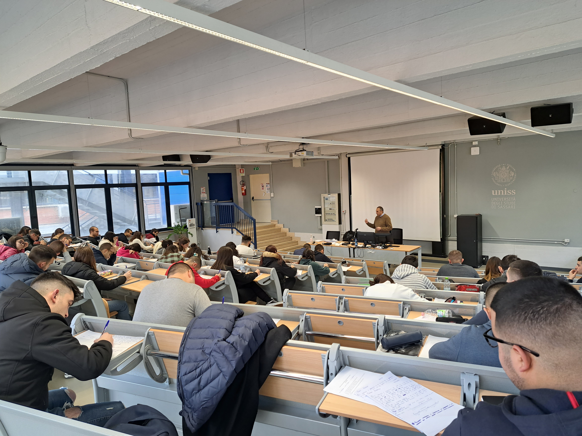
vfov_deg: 56.8
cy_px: 218
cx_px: 291
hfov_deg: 71.6
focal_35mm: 24
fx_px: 404
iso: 100
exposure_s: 1/50
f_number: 1.8
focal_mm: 5.23
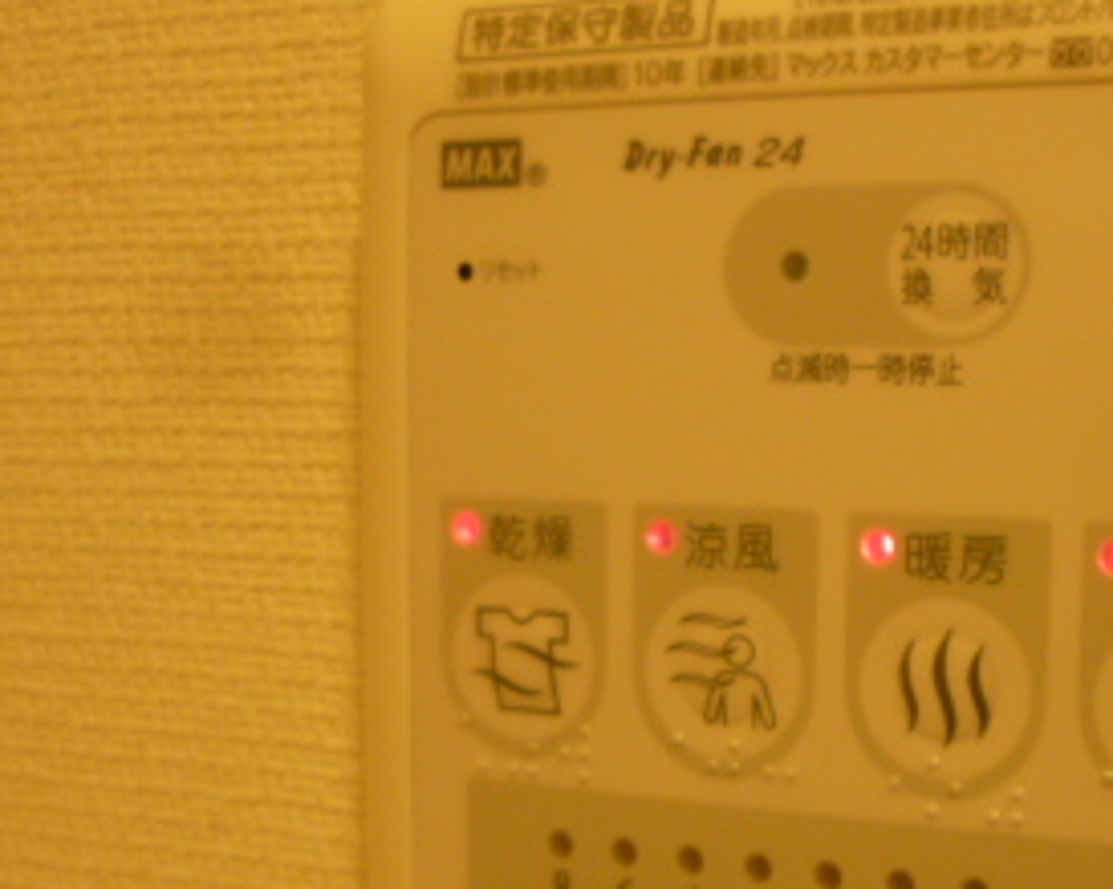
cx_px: 886
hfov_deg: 32.2
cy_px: 629
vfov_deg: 26.4
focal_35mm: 57
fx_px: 1877
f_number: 2.8
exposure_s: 1/30
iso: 160
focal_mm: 4.5
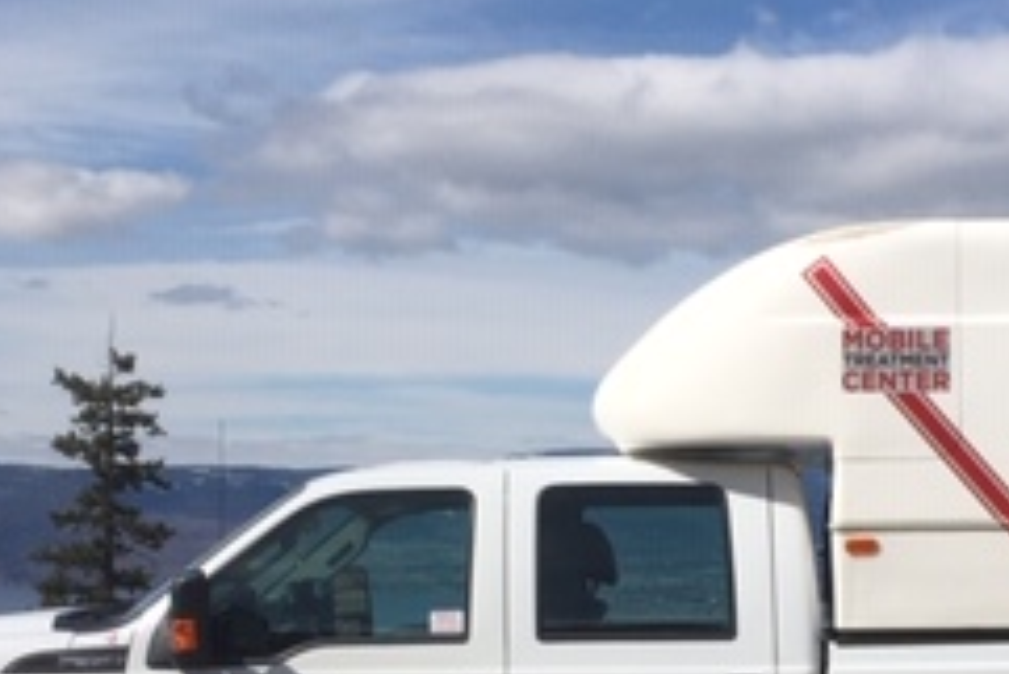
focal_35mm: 80
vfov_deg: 16.8
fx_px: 2243
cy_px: 628
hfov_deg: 25.1
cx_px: 712
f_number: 2.2
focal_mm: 4.15
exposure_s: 1/3344
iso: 25
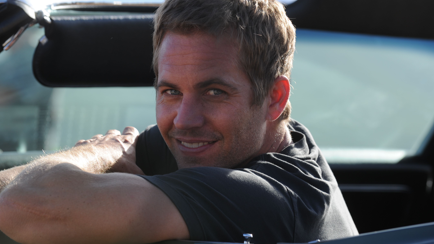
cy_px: 121
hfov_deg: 11.4
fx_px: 2175
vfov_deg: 6.4
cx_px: 217
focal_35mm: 189
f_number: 8
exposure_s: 1/250
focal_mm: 180
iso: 200
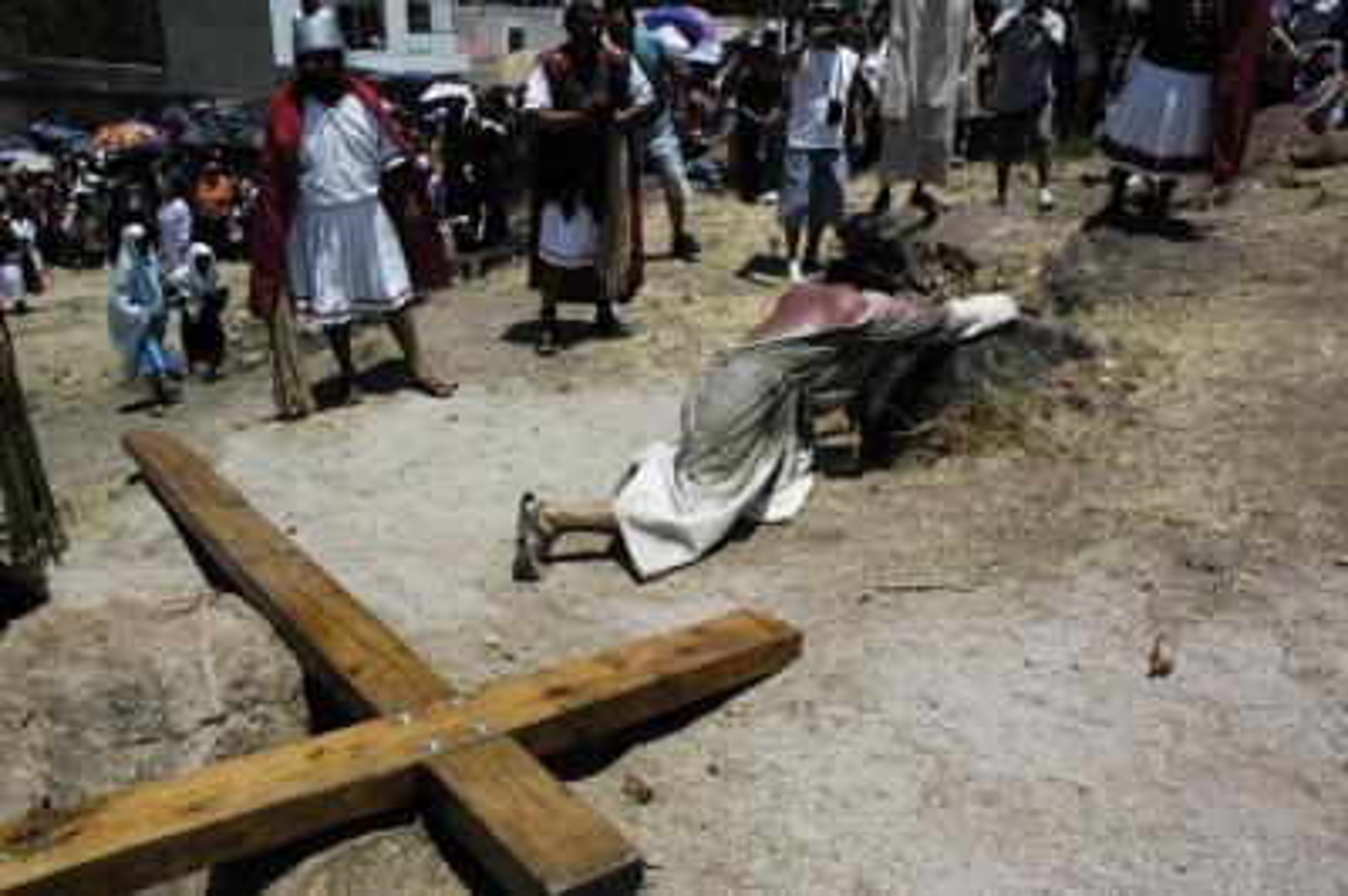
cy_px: 448
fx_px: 1010
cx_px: 674
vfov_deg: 47.9
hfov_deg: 67.4
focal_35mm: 27
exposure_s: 1/1250
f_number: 18
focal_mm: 18
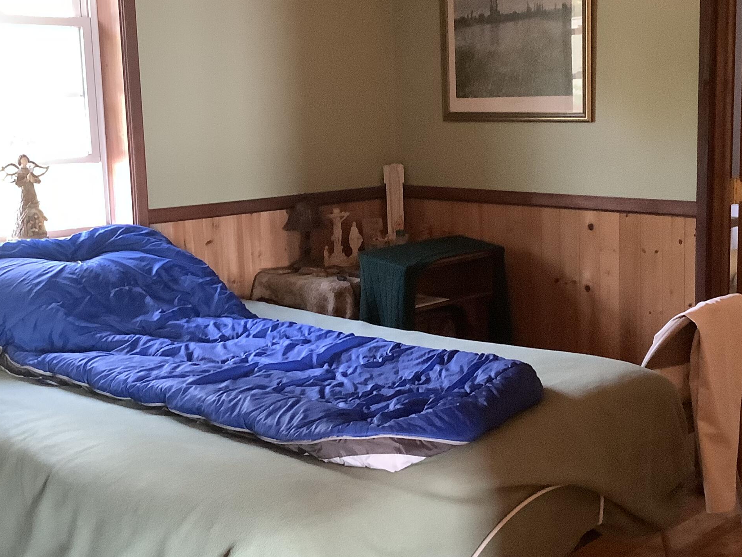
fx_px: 1050
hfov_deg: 38.8
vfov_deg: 29.6
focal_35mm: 49
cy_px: 243
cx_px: 425
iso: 400
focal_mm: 3.3
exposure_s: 1/25
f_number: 2.4
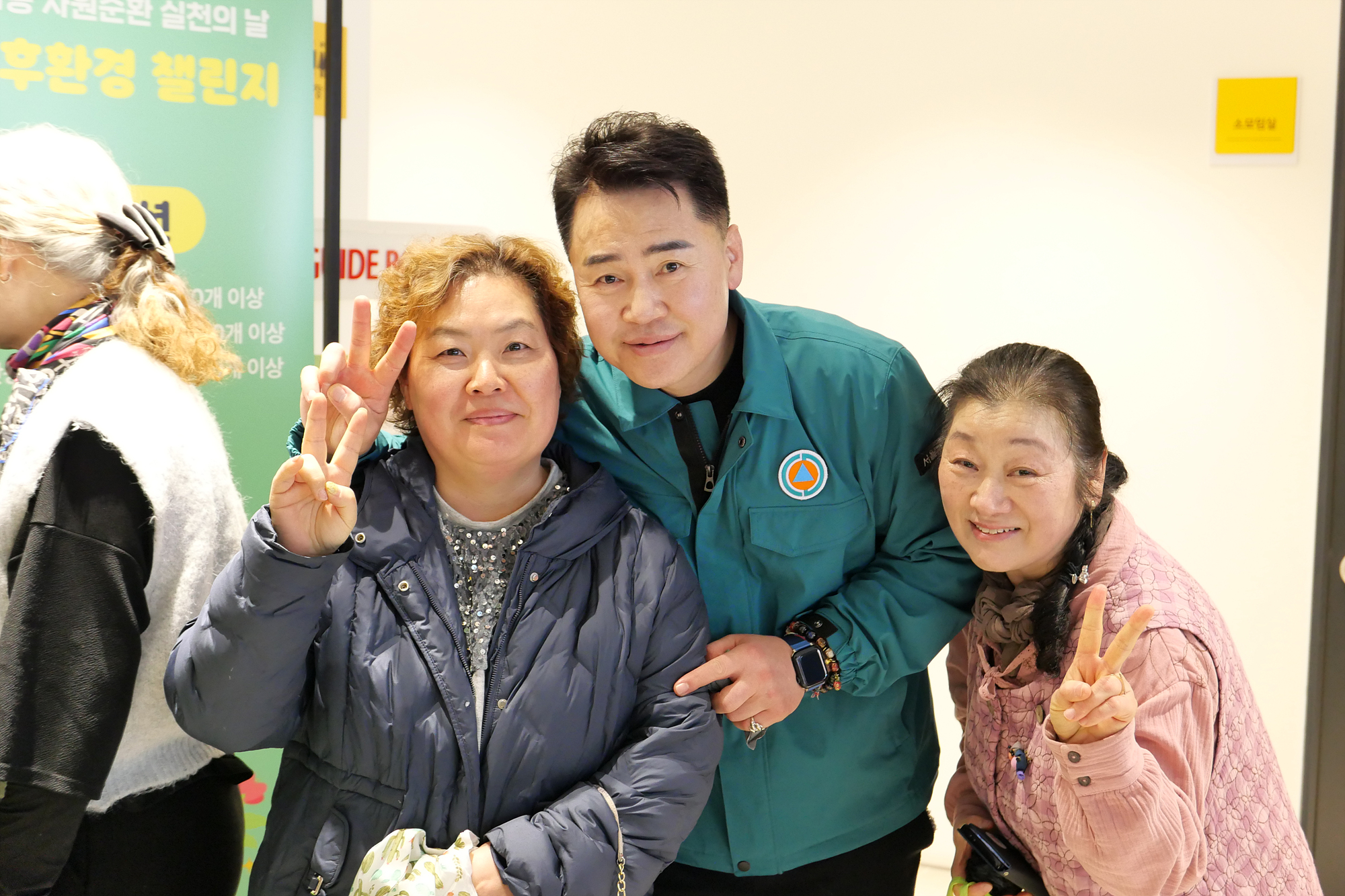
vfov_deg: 26.0
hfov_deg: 38.2
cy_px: 448
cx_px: 672
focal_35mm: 52
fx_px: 1943
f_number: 2.8
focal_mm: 23.6
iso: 1600
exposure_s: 1/80
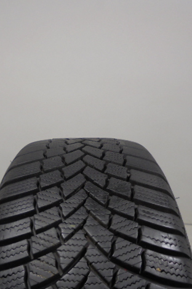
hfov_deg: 35.7
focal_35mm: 37
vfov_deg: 51.9
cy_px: 146
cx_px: 71
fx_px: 296
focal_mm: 4.6
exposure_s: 1/30
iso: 100
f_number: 3.5
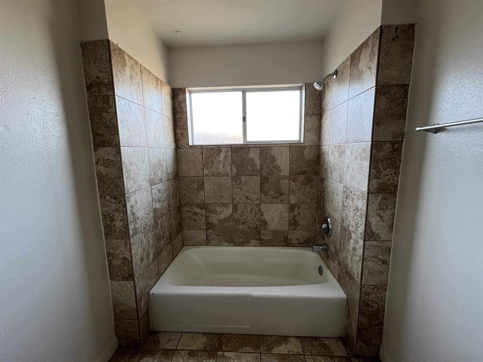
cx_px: 242
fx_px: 181
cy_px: 181
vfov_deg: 89.9
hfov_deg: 106.2
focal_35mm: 13
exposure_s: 1/120
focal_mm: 1.57
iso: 250
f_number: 1.8
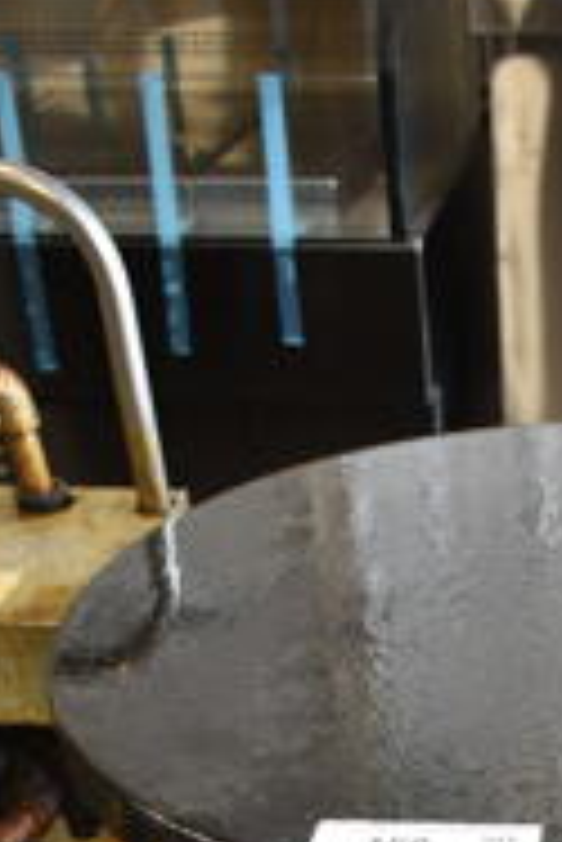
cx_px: 593
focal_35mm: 69
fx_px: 1613
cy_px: 1015
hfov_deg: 19.1
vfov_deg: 26.0
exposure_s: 1/30
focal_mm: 18
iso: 500
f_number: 3.5
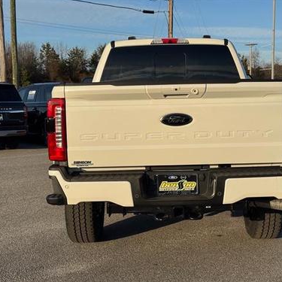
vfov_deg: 30.0
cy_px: 141
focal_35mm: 57
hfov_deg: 29.9
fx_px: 525
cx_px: 174
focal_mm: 6.76
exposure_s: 1/6410
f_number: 1.78
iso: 64
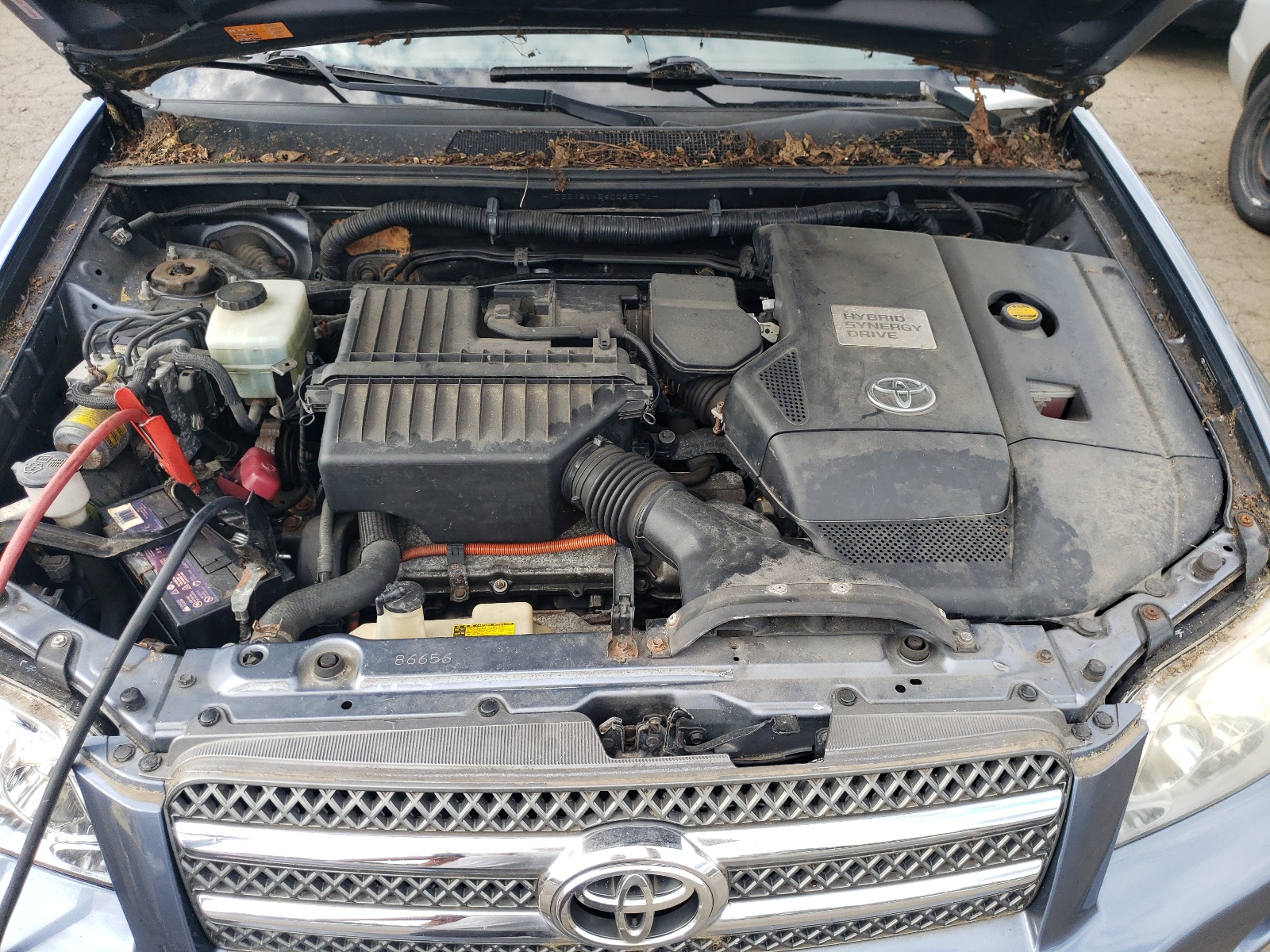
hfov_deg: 67.3
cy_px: 476
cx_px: 635
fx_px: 954
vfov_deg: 53.1
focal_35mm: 26
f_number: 1.5
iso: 50
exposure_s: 1/526
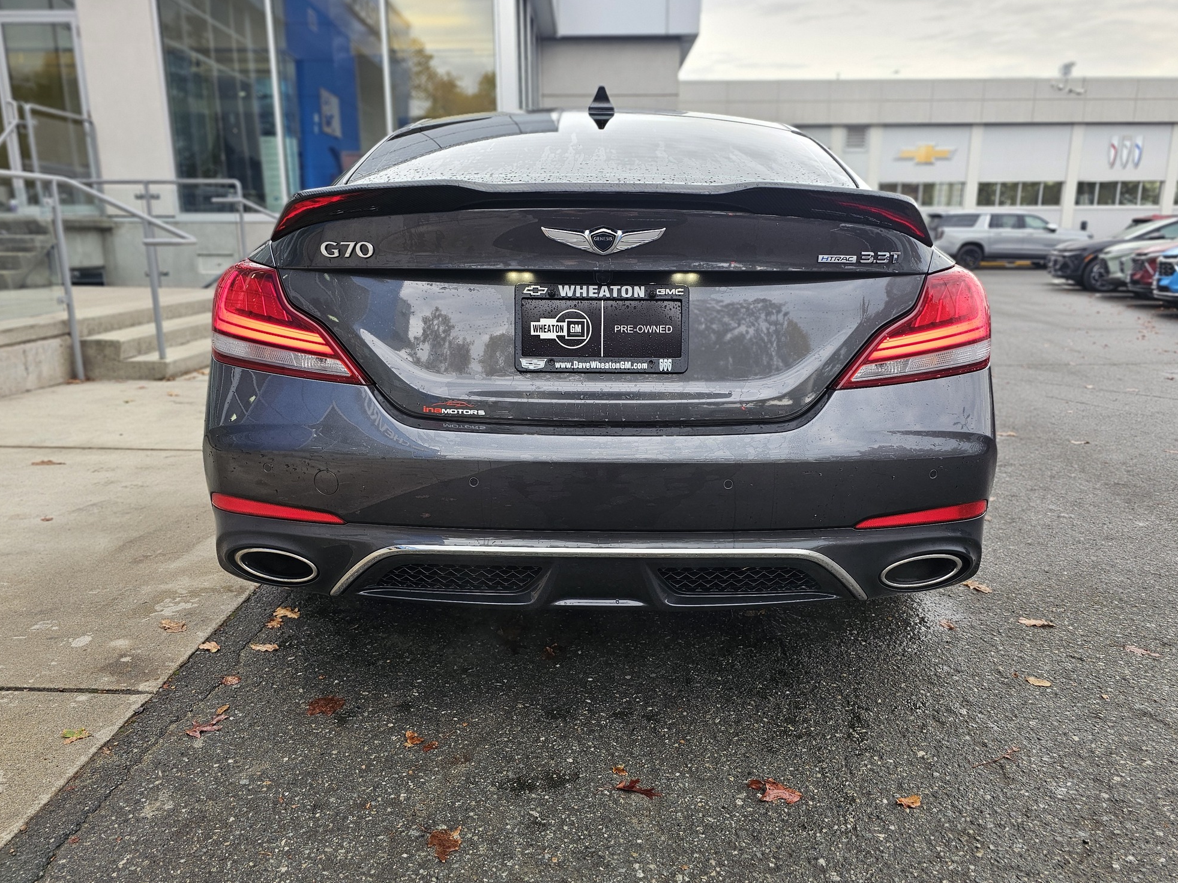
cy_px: 430
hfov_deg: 71.6
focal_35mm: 24
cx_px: 599
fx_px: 817
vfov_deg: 56.8
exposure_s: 1/207
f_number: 1.7
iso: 80
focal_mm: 6.3
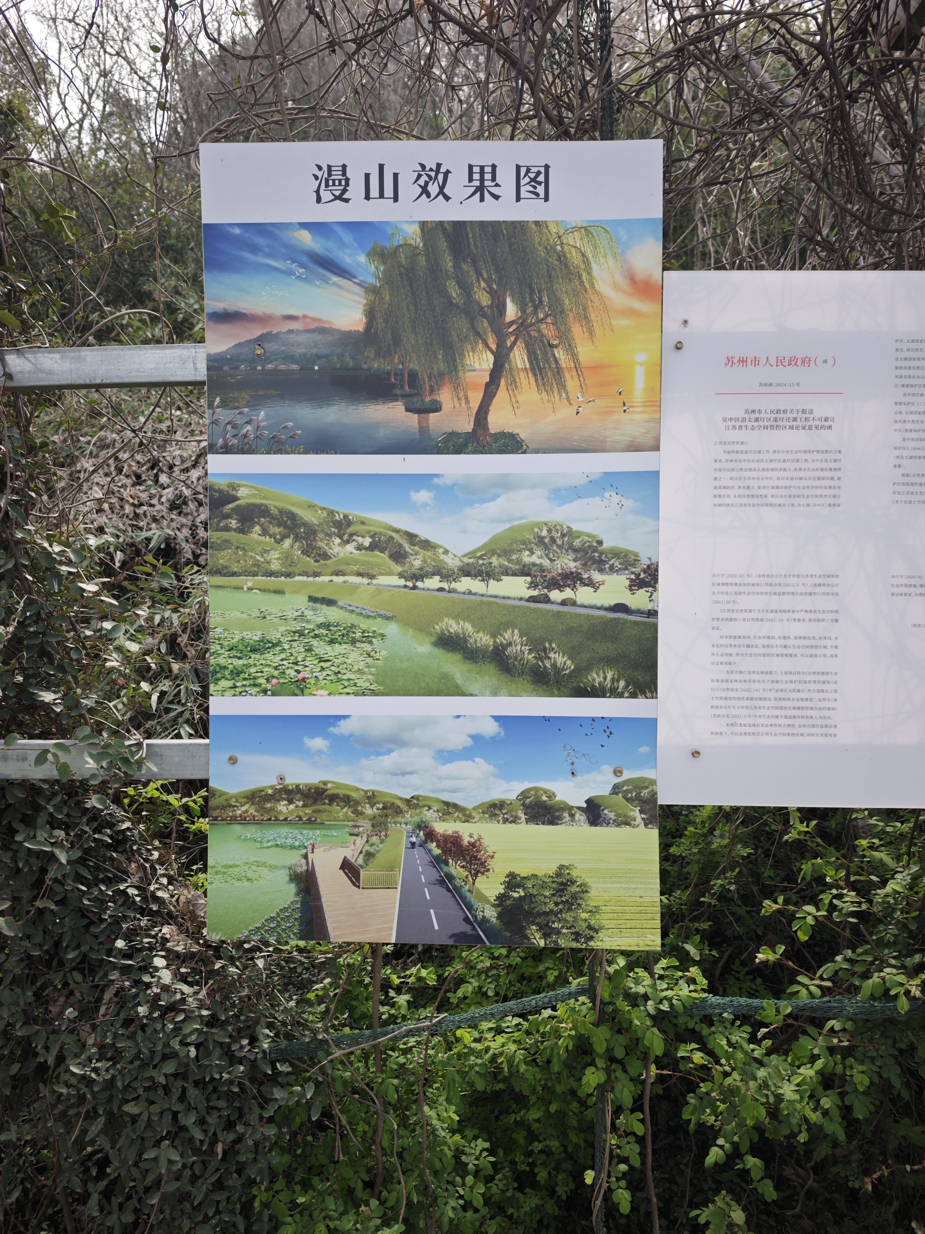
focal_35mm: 23
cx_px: 462
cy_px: 617
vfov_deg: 73.9
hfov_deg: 58.9
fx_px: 819
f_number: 1.6
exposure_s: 1/742
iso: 50
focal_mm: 6.55
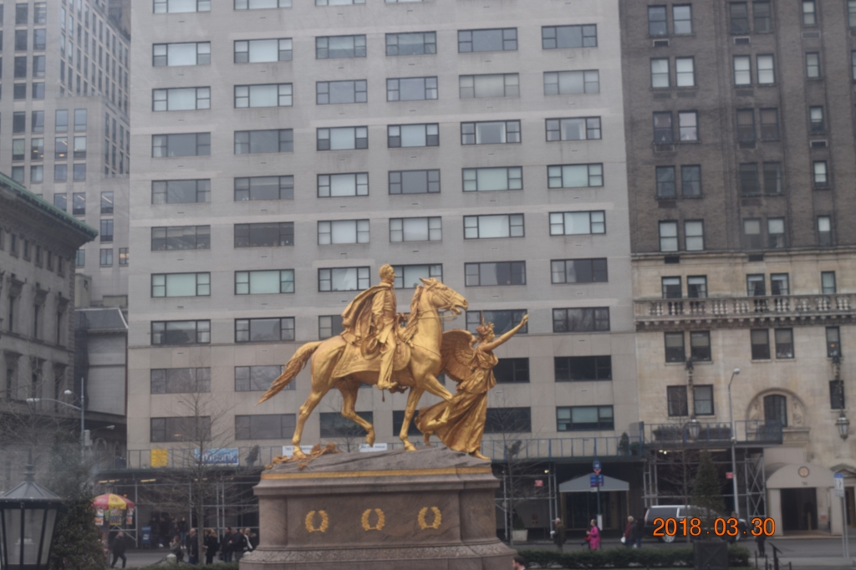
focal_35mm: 54
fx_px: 1284
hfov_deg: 36.9
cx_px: 428
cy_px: 285
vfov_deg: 25.0
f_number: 8
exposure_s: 1/250
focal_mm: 36
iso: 320
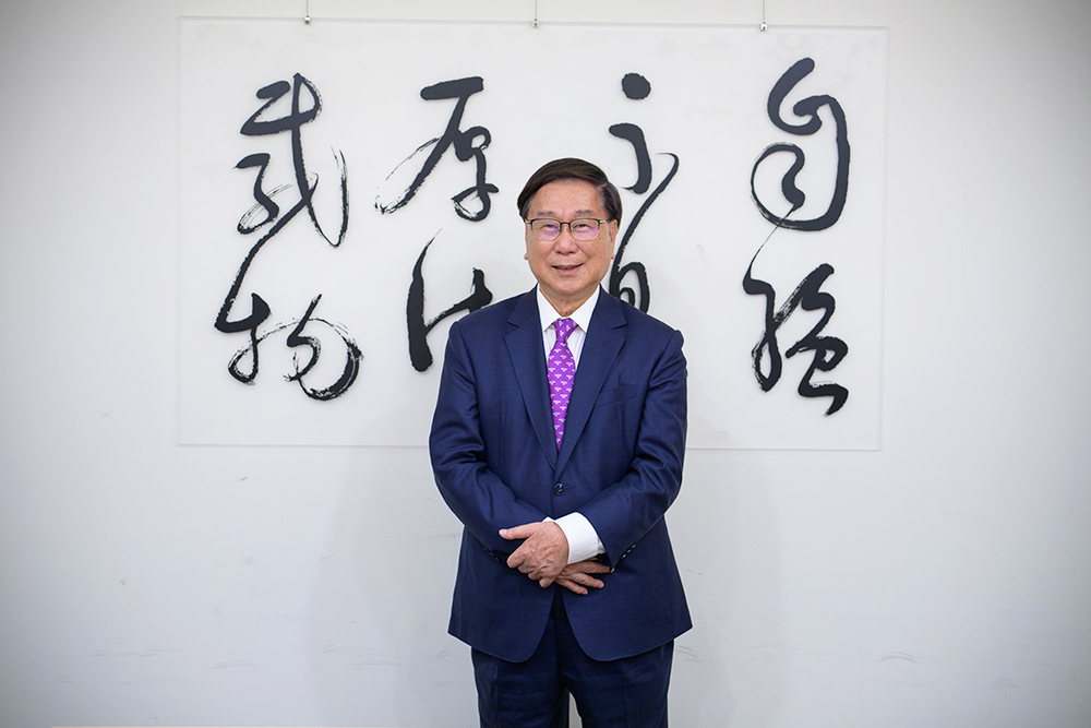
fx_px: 2122
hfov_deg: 28.8
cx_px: 546
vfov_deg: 19.5
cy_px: 364
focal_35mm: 70
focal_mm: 70
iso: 800
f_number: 2.8
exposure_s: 1/125
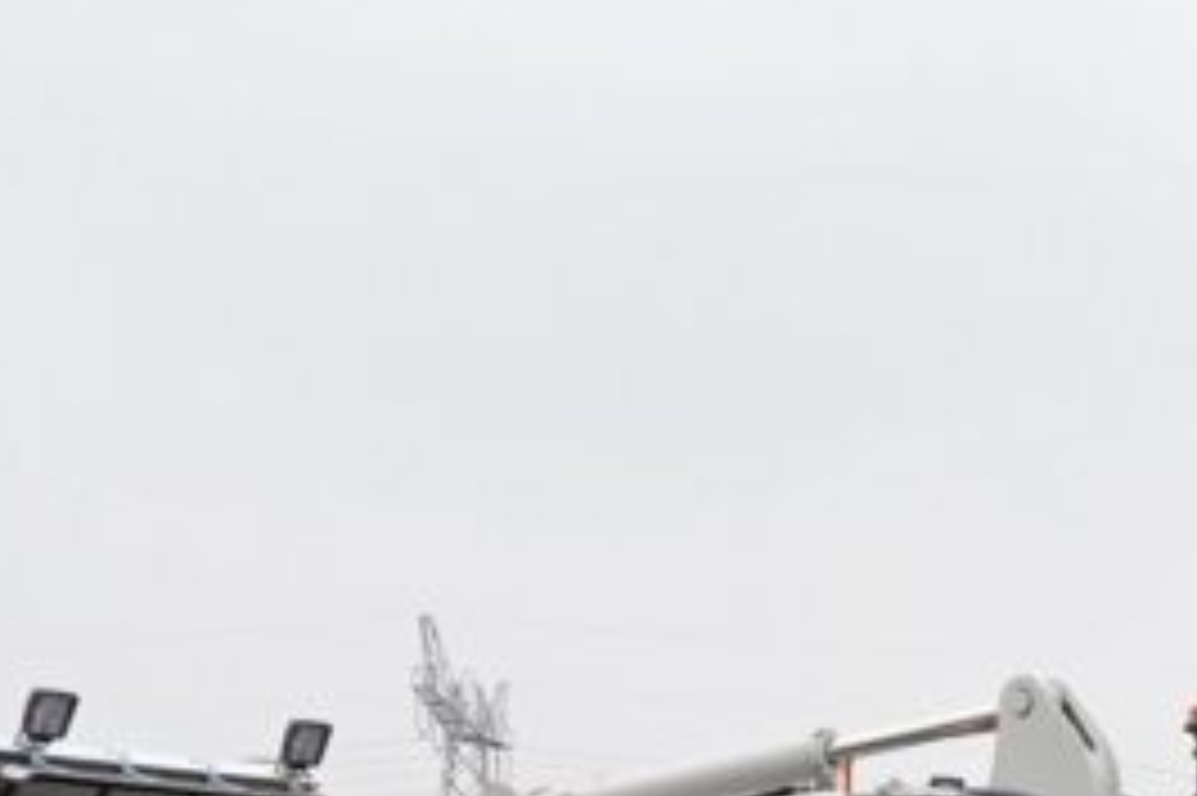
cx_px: 981
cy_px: 1005
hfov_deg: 19.4
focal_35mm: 104
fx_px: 3456
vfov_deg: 12.8
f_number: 8
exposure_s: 1/100
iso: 100
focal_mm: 18
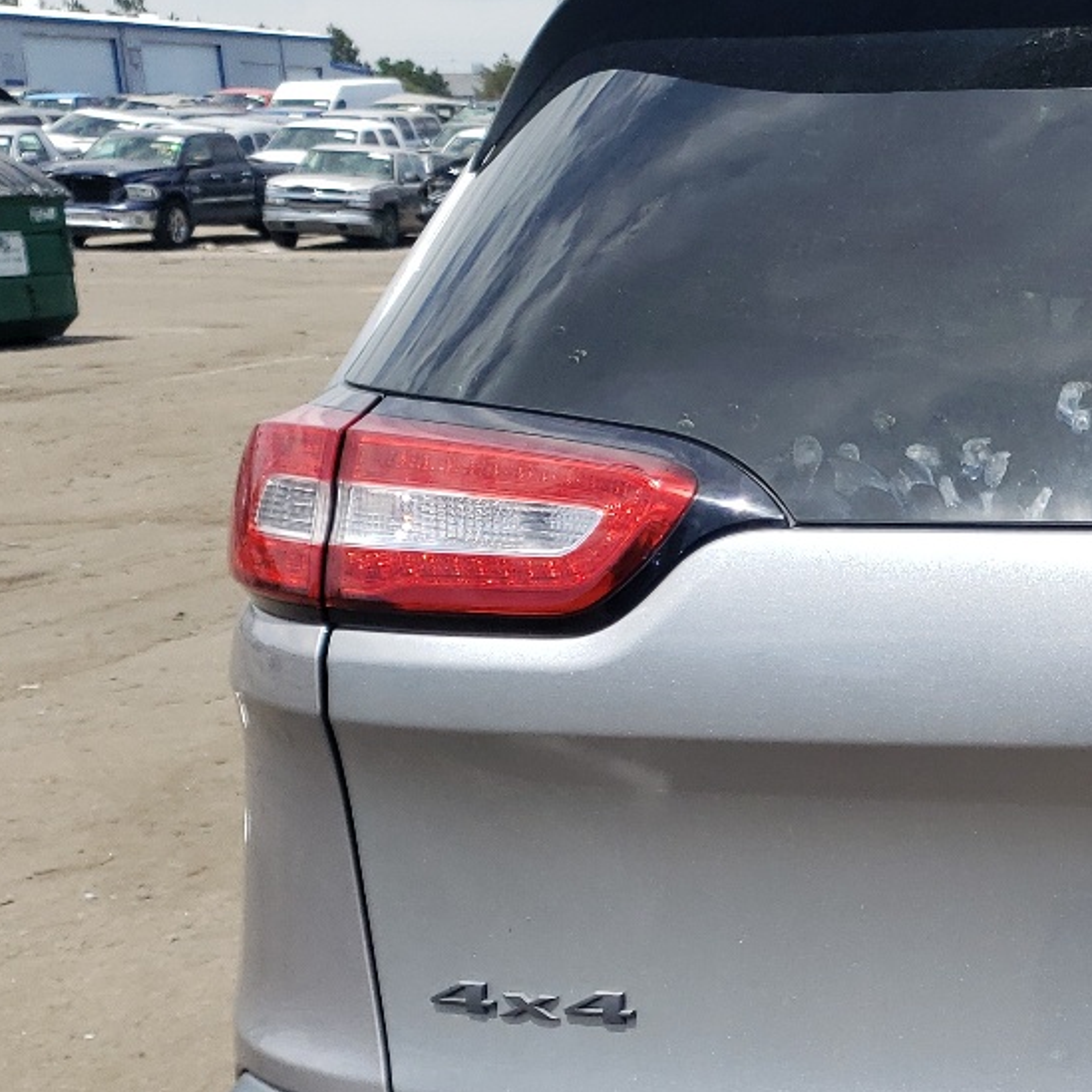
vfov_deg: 25.5
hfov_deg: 23.3
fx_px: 2391
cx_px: 1347
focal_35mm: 67
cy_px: 768
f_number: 1.5
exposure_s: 1/2500
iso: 50
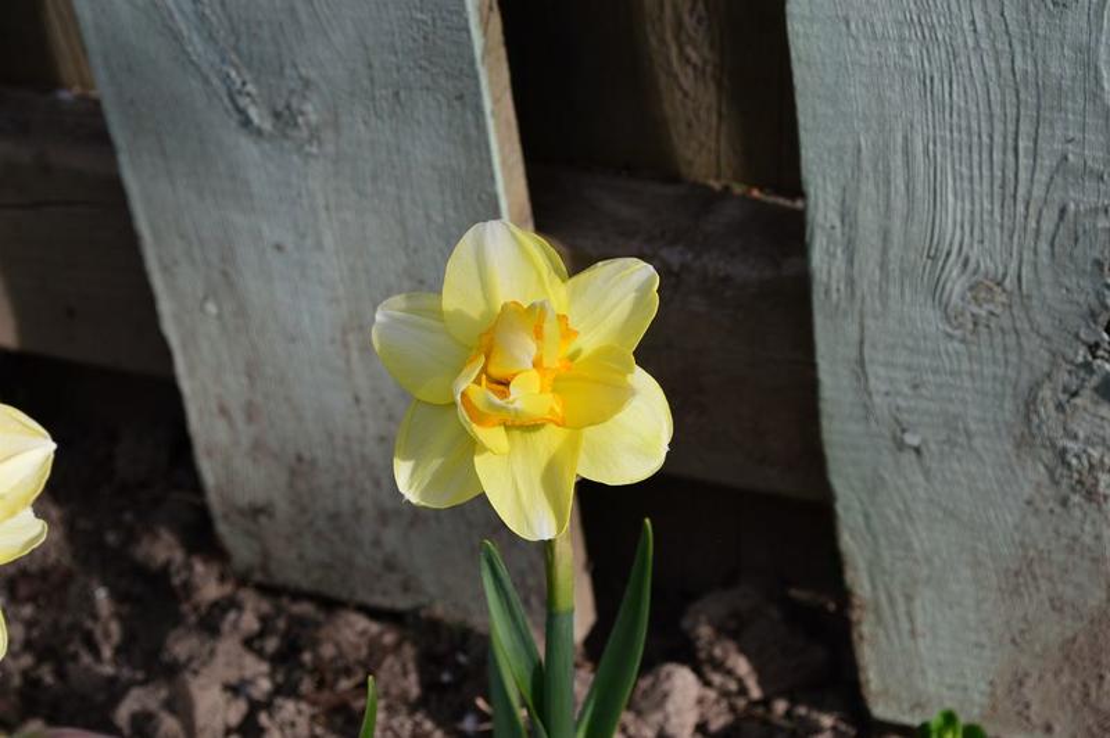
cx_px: 555
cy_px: 369
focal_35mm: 82
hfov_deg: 24.6
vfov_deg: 16.5
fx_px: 2542
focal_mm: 55
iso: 100
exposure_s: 1/125
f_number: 8
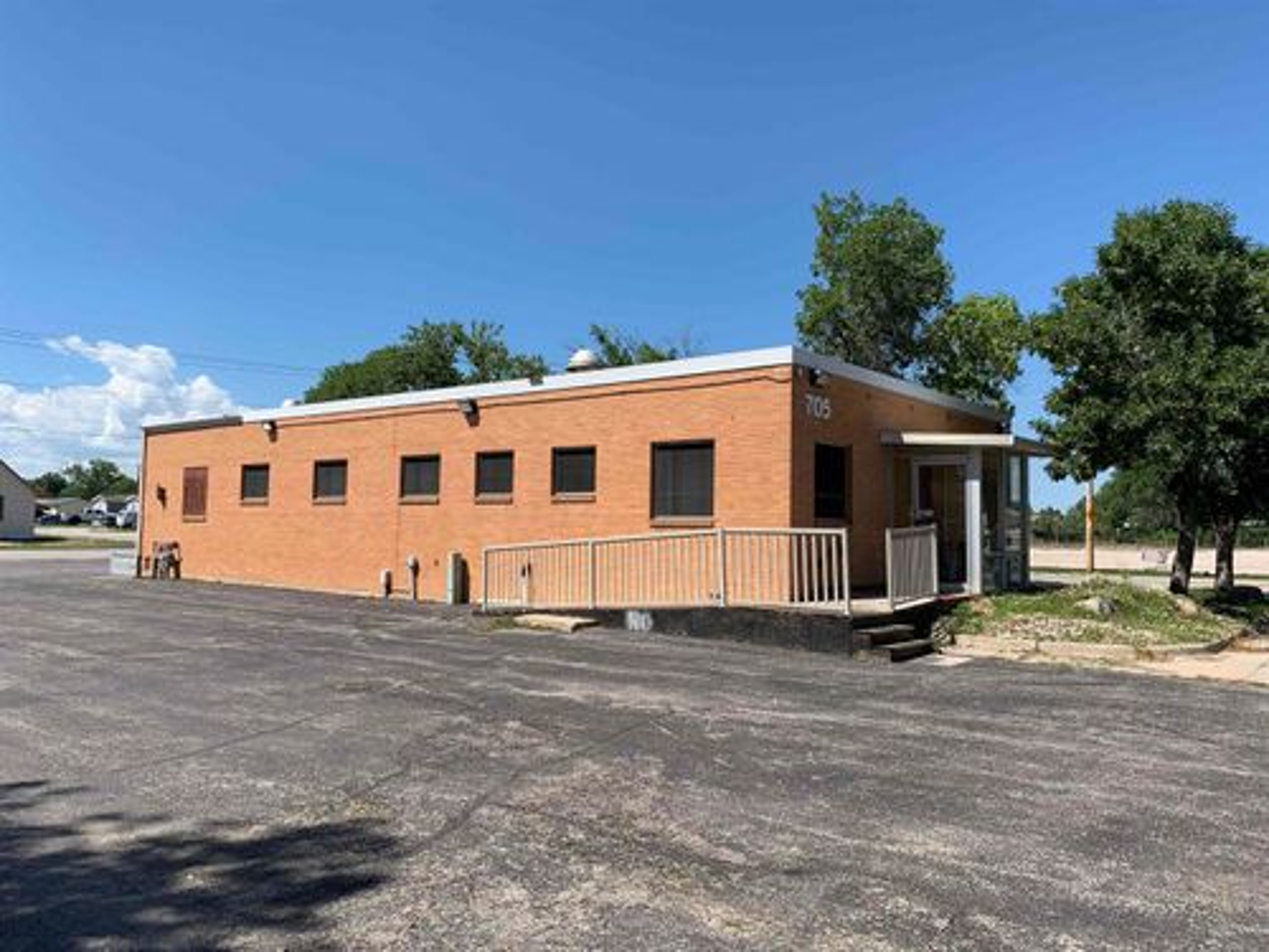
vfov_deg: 53.1
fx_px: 953
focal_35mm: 26
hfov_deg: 67.3
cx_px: 634
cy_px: 476
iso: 25
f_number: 1.8
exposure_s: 1/2257
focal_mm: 4.25
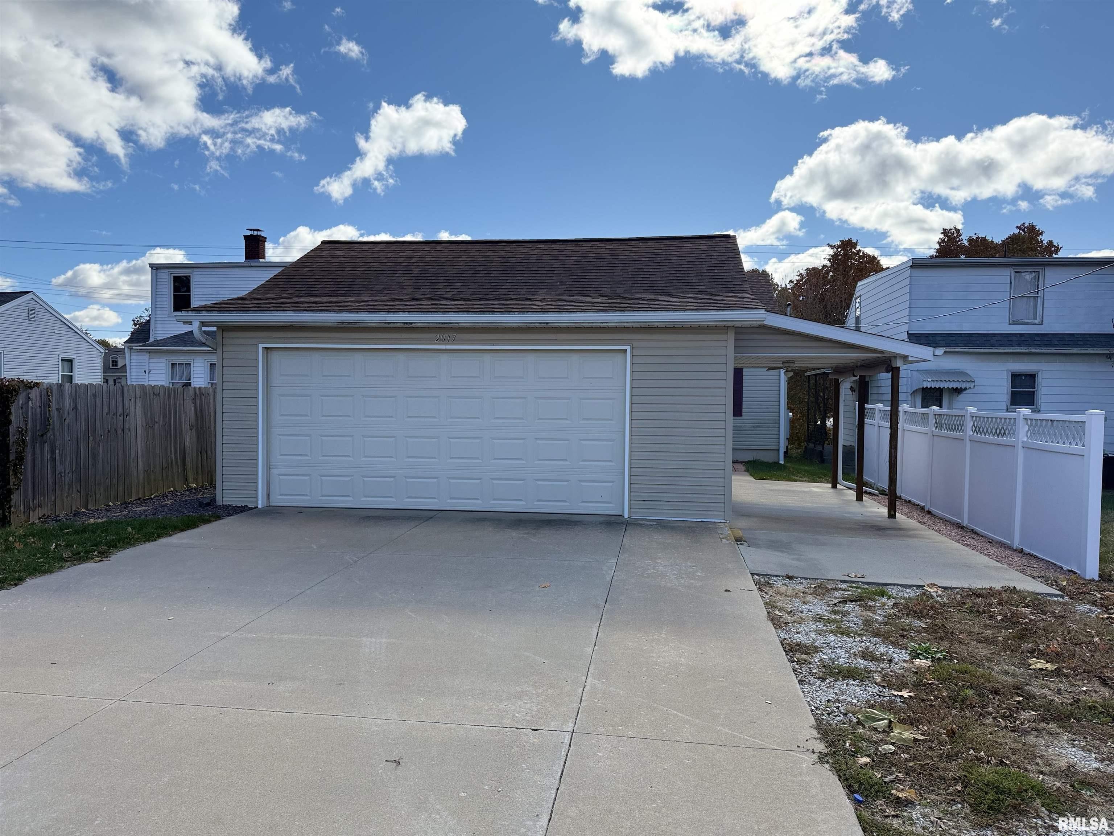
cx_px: 557
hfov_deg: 71.6
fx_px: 772
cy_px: 418
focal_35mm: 24
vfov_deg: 56.8
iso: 100
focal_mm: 6.76
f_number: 1.78
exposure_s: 1/5714
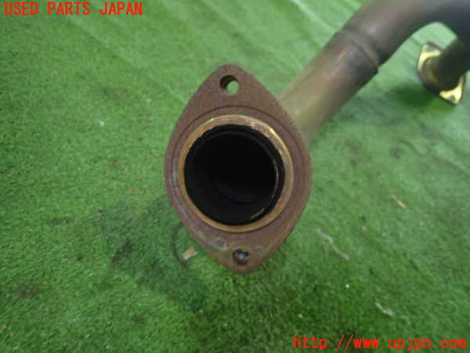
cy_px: 176
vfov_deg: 54.9
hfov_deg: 69.4
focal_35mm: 25
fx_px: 339
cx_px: 235
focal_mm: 4.5
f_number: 2
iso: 640
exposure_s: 1/30
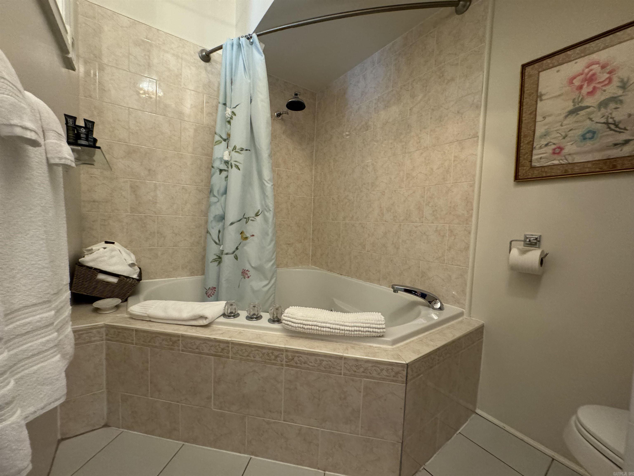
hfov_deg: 102.1
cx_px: 317
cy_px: 238
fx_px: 256
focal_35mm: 14
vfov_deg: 85.7
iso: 640
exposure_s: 1/60
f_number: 2.2
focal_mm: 2.22
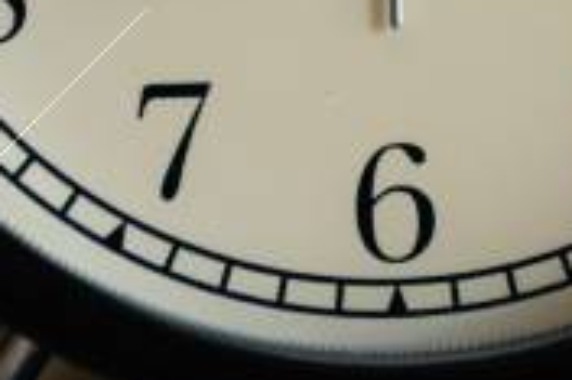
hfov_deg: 4.0
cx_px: 1008
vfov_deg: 2.6
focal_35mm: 517
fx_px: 8207
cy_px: -398
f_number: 4
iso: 320
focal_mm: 70
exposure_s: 1/200
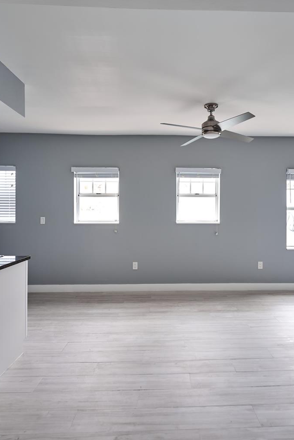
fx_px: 269
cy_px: 214
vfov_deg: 78.6
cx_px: 174
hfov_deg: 56.9
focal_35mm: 22
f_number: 2.8
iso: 100
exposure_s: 1/40
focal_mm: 14
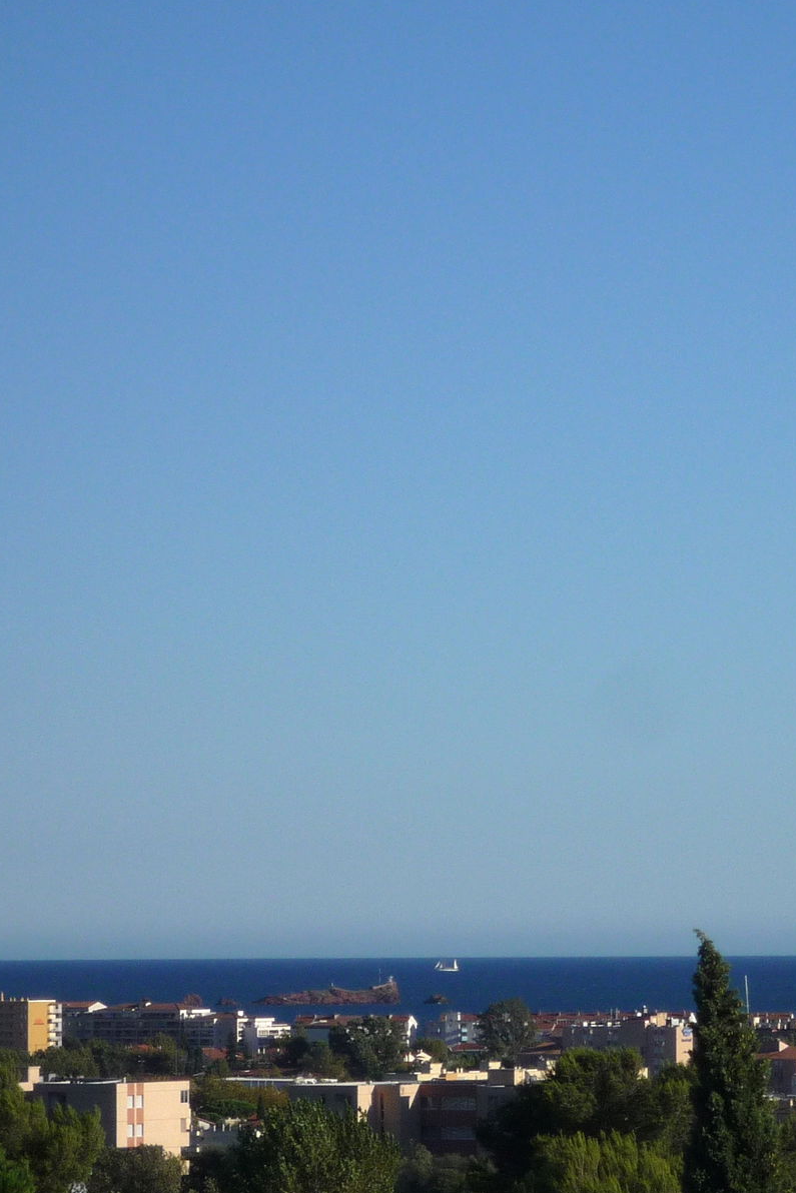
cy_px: 599
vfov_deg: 10.2
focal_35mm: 201
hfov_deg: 6.8
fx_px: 6664
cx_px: 777
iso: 100
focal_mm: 17.6
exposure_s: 1/800
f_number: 5.6
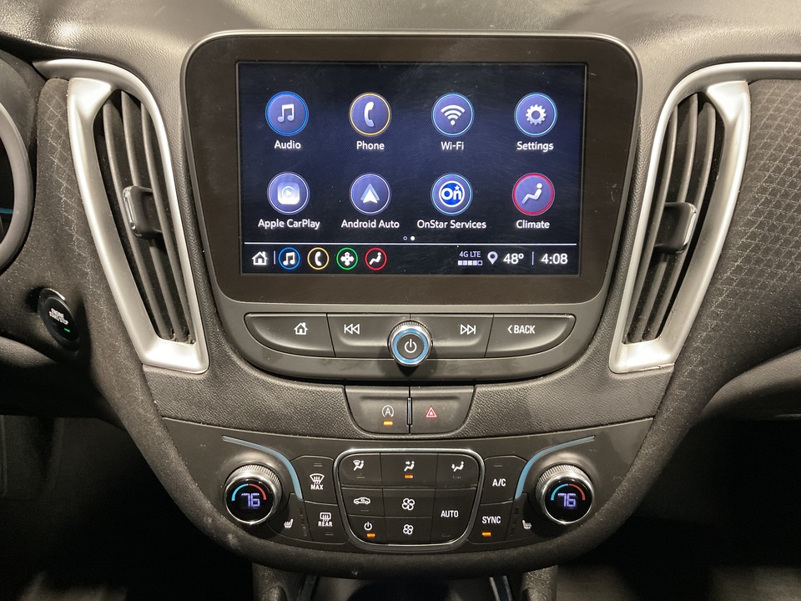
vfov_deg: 48.2
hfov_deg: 61.7
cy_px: 300
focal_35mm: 29
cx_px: 400
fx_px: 671
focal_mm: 3
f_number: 1.8
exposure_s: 1/25
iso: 250
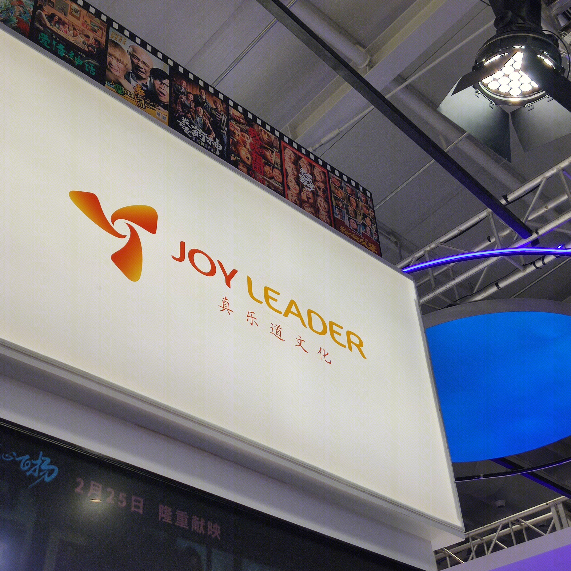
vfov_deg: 36.8
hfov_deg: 36.5
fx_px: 858
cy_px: 286
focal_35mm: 46
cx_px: 202
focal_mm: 4.75
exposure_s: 1/304
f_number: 1.75
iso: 112
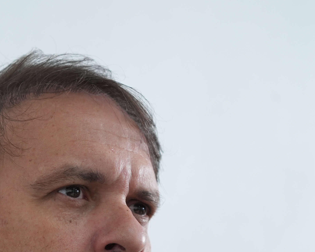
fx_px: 2023
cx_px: 120
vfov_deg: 7.1
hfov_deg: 8.9
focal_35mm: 217
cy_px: 314
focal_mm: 70
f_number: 2.8
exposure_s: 1/320
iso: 1000
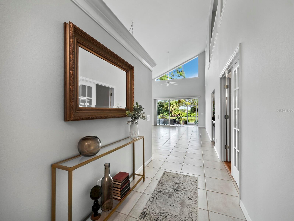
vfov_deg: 85.7
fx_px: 119
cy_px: 110
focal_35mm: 14
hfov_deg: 102.1
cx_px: 147
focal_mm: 7
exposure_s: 1/4
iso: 400
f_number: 11
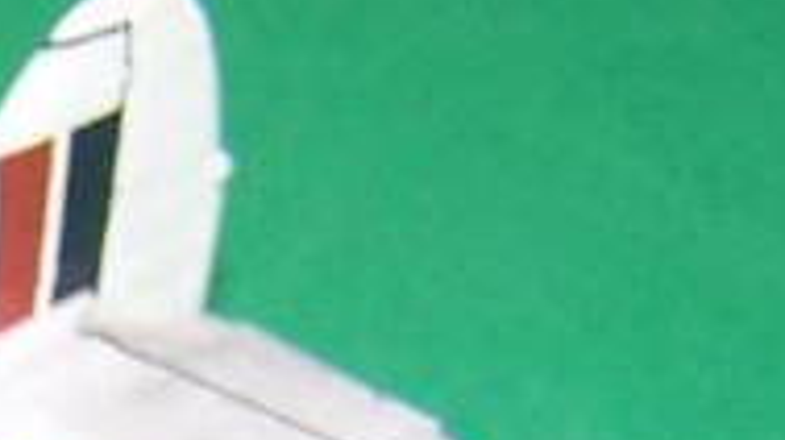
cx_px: -808
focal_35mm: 234
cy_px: 1362
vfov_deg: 4.9
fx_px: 4867
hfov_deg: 8.7
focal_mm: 6.3
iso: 80
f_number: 2.8
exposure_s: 1/60
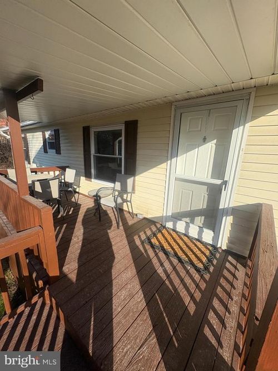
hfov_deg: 85.7
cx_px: 139
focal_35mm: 14
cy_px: 186
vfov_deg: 102.1
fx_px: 150
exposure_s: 1/1709
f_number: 2.2
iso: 40
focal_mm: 2.22
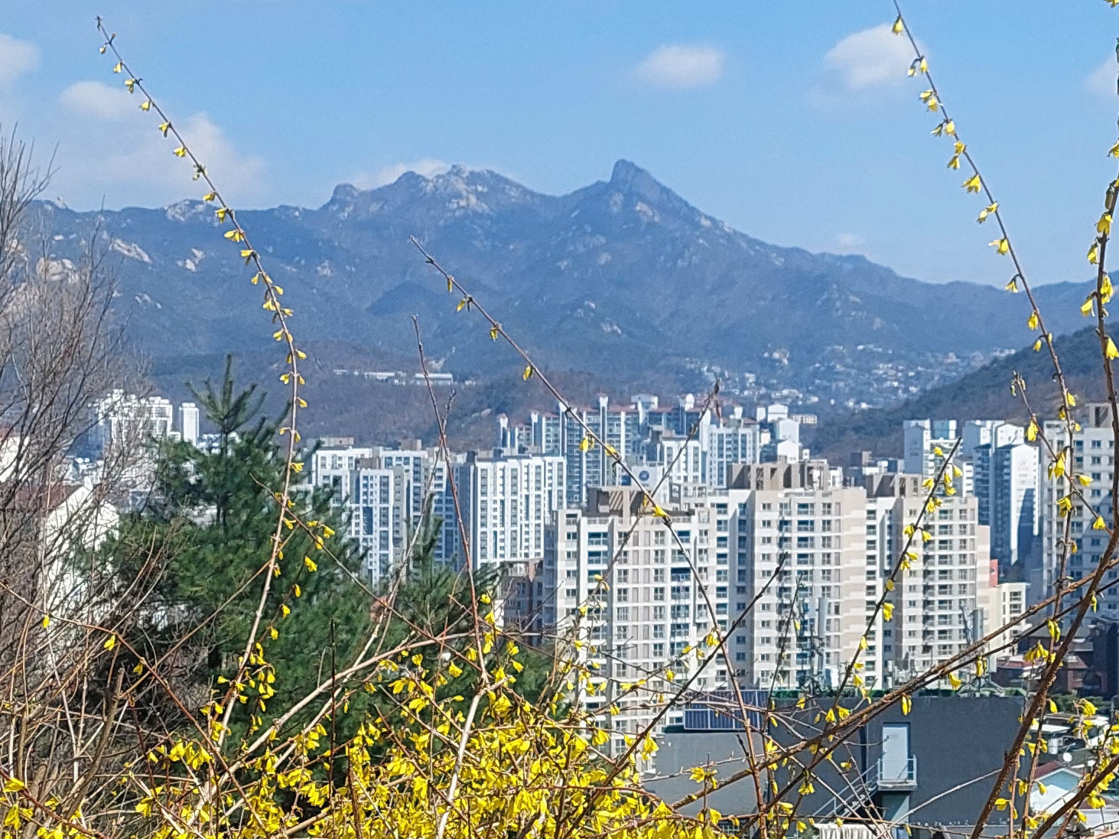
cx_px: 966
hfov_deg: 24.2
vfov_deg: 18.7
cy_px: 411
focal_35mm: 79
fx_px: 2554
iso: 40
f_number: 1.8
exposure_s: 1/1748
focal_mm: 5.23
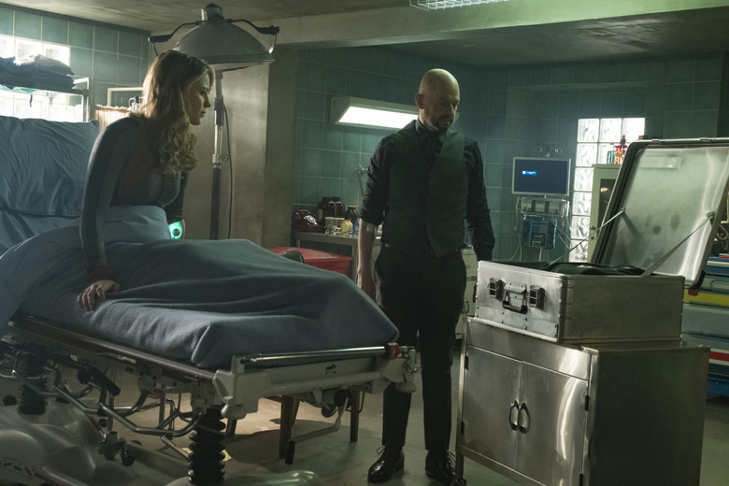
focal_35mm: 45
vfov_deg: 29.9
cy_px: 243
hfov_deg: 43.6
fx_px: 911
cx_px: 364
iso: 6400
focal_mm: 30.2
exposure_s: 1/125
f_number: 4
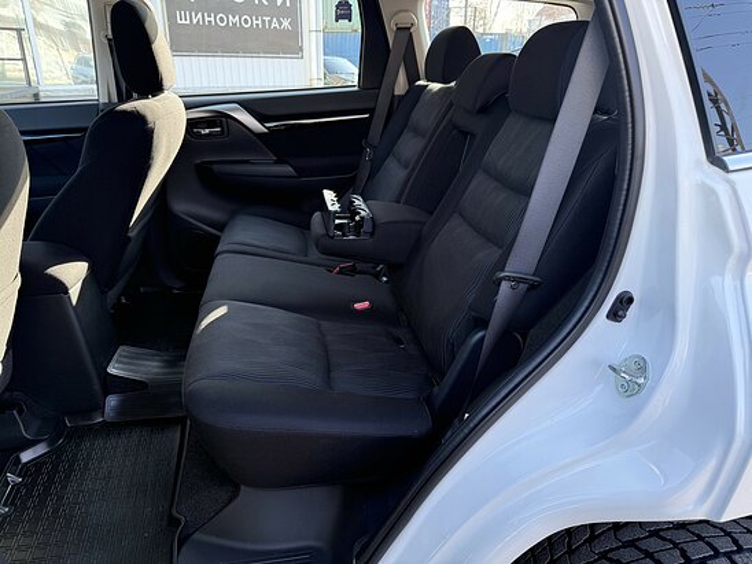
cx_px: 376
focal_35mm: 24
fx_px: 521
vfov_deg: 56.8
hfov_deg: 71.6
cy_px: 282
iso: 100
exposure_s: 1/344
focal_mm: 6.76
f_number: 1.78
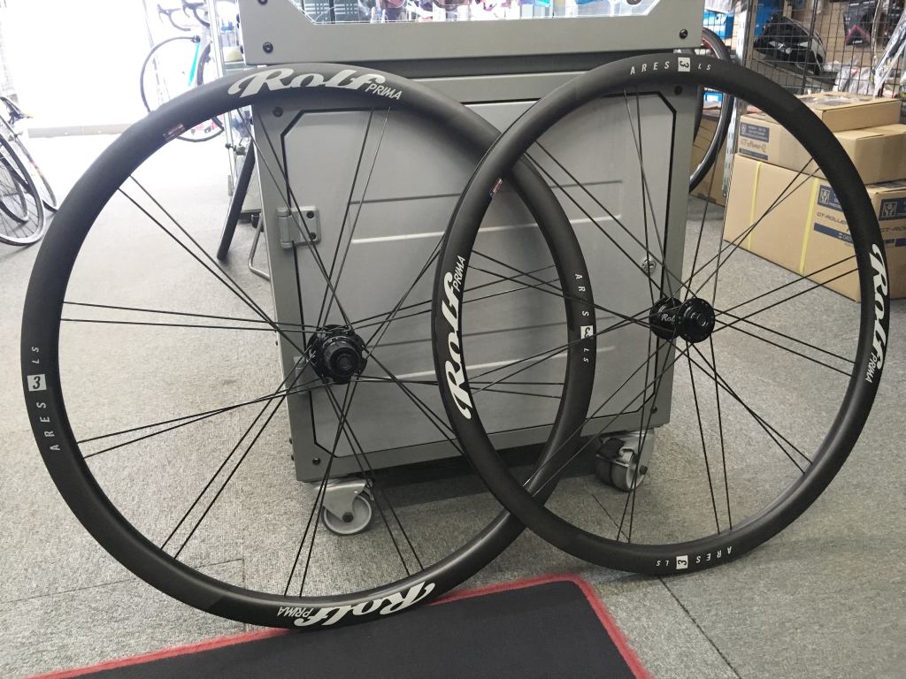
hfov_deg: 61.7
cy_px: 340
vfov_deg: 48.2
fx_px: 759
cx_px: 453
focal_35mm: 29
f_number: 2.2
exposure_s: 1/30
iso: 160
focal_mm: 4.15
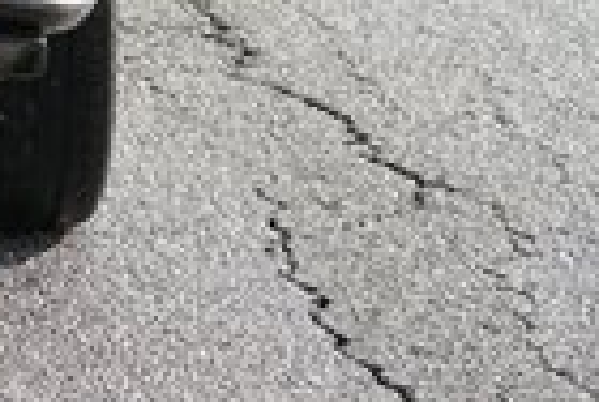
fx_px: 5703
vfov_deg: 4.0
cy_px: -473
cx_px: -744
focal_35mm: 342
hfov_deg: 5.8
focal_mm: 75
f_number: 8
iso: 100
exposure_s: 1/125
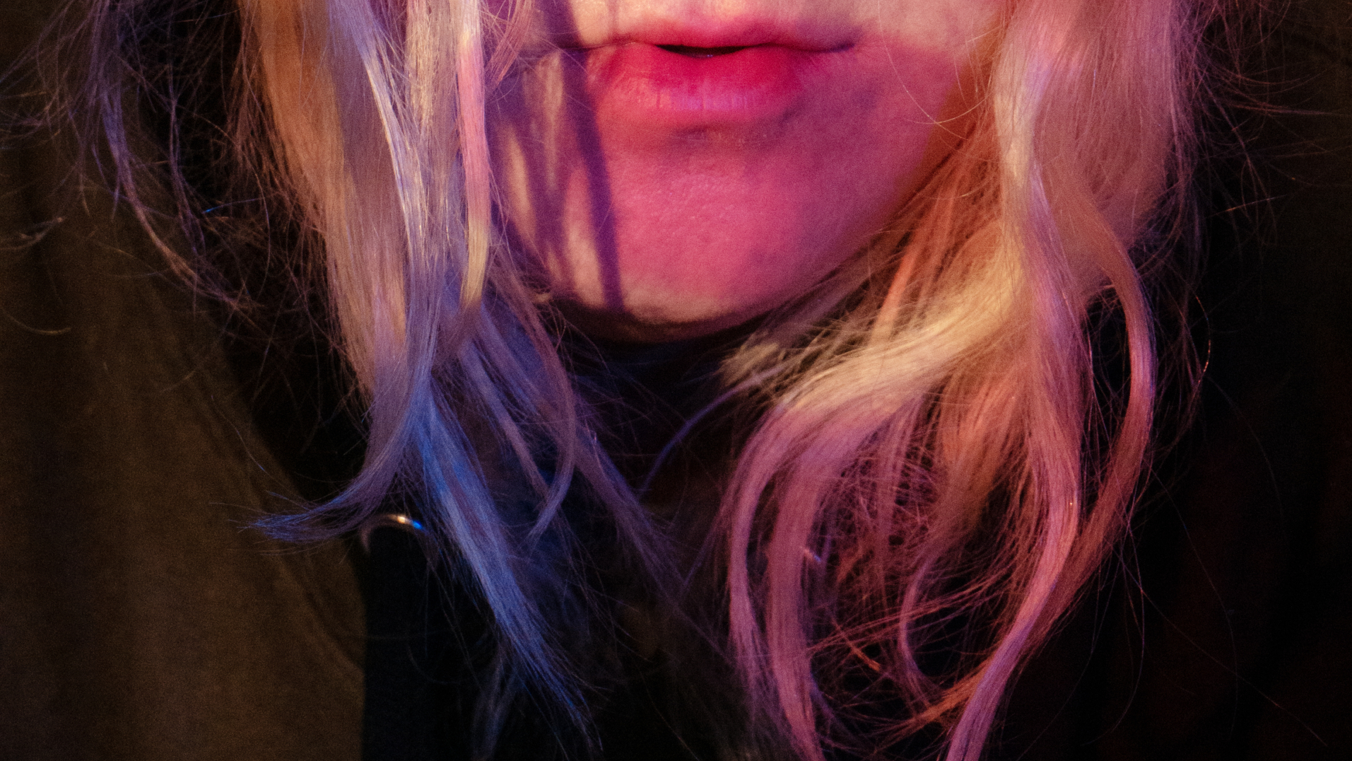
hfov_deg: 12.3
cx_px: 678
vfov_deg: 6.9
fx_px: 6274
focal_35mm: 175
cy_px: -103
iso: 2000
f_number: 7.1
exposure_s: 1/125
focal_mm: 60
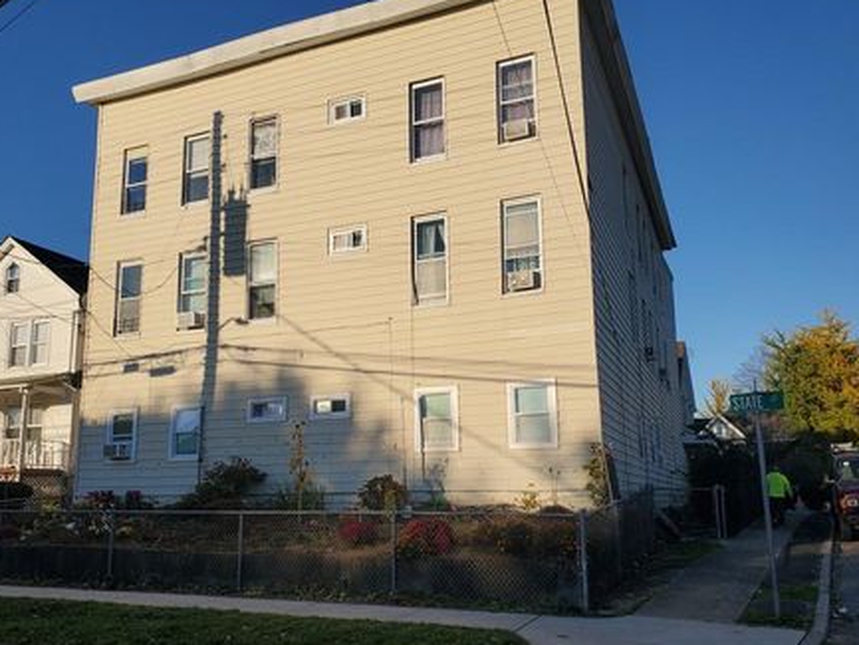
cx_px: 419
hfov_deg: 59.9
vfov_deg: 46.8
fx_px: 745
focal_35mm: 30
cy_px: 354
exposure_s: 1/2077
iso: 50
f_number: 2.4
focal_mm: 4.3
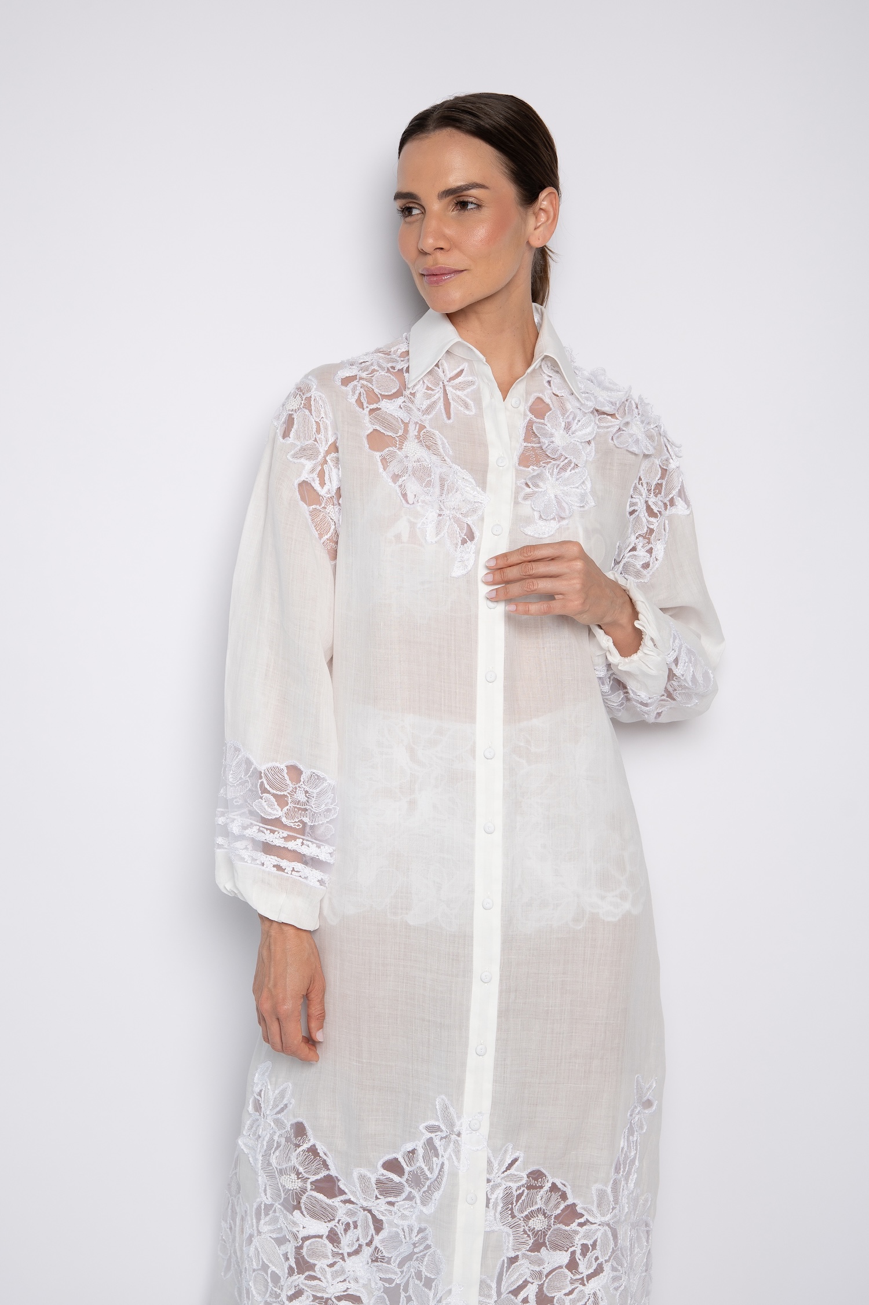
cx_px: 434
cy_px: 652
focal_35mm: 48
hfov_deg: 28.0
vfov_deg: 41.1
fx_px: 1740
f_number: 5
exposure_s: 1/160
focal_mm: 48
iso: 200
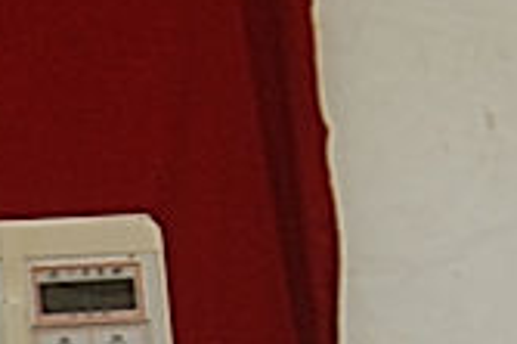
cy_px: 821
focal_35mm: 280
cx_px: -393
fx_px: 4017
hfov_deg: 7.2
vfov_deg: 4.8
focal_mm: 26
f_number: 5.6
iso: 280
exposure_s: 1/125
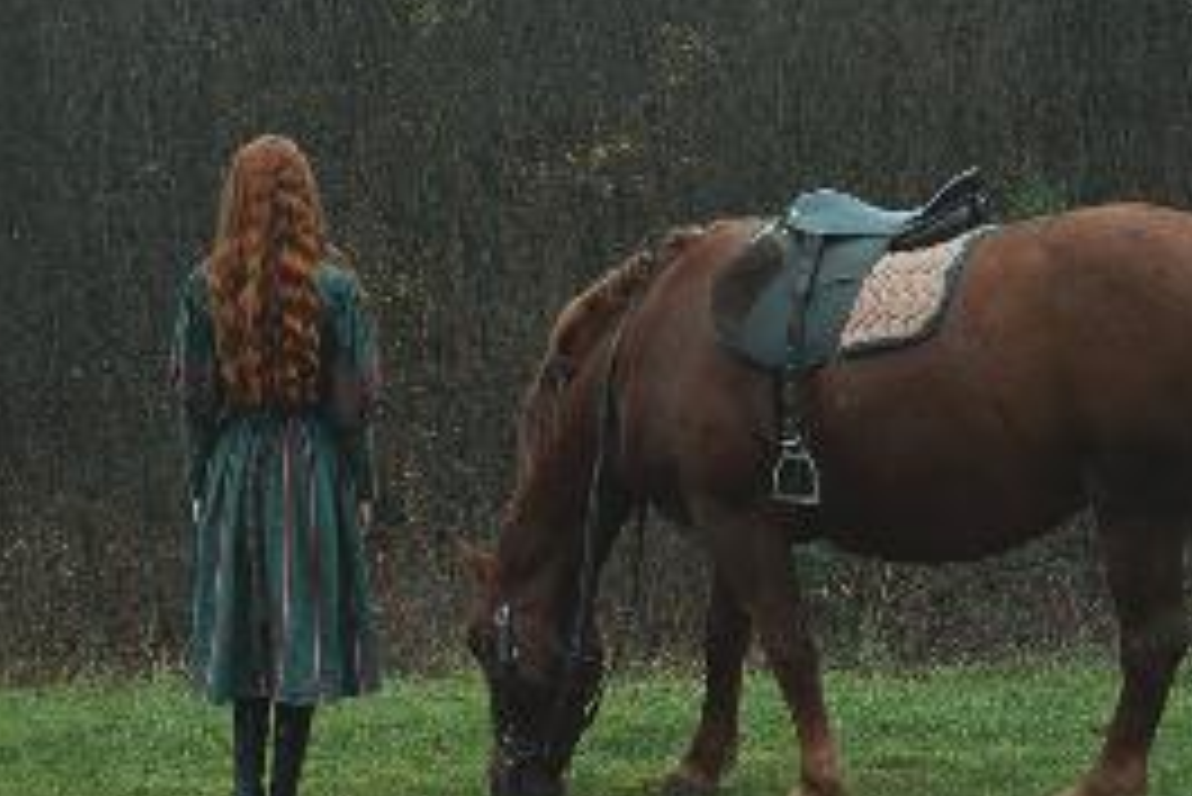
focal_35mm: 127
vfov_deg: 10.8
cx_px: 720
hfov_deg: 16.1
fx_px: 4207
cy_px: 335
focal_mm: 50
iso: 200
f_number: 8
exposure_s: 1/45
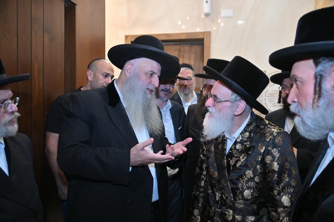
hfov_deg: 61.9
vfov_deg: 43.6
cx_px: 167
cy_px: 111
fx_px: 278
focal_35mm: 30
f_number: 4
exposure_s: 1/200
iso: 640
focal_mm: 30
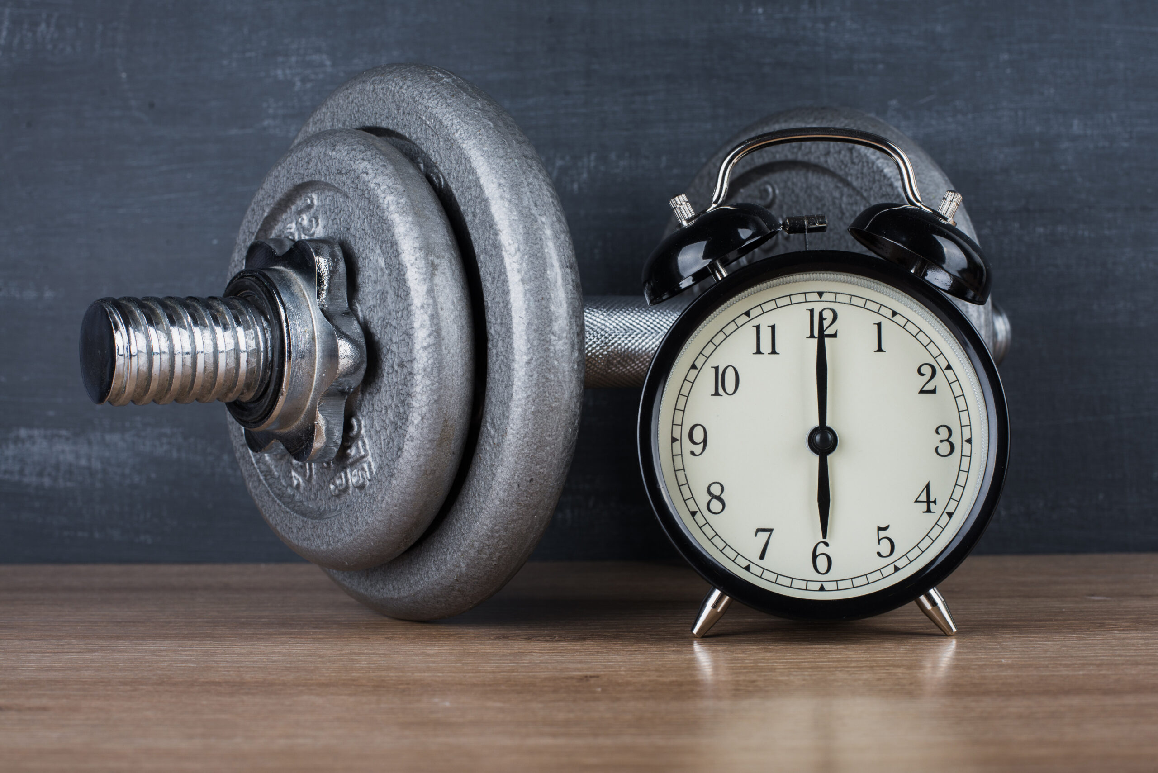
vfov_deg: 27.0
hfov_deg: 39.6
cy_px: 386
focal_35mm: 50
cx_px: 579
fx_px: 1609
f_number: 13
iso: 100
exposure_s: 1/160
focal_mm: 50
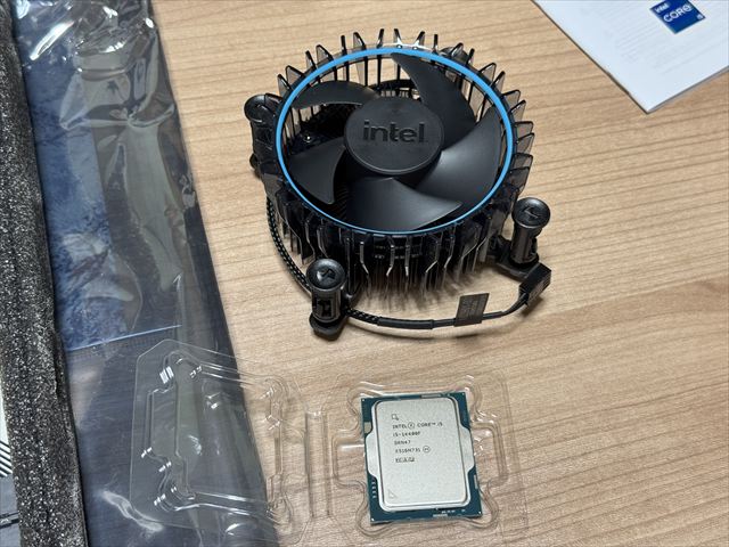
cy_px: 274
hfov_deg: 39.7
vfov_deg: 30.3
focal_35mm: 48
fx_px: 1011
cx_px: 364
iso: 100
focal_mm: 6.76
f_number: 1.78
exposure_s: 1/60
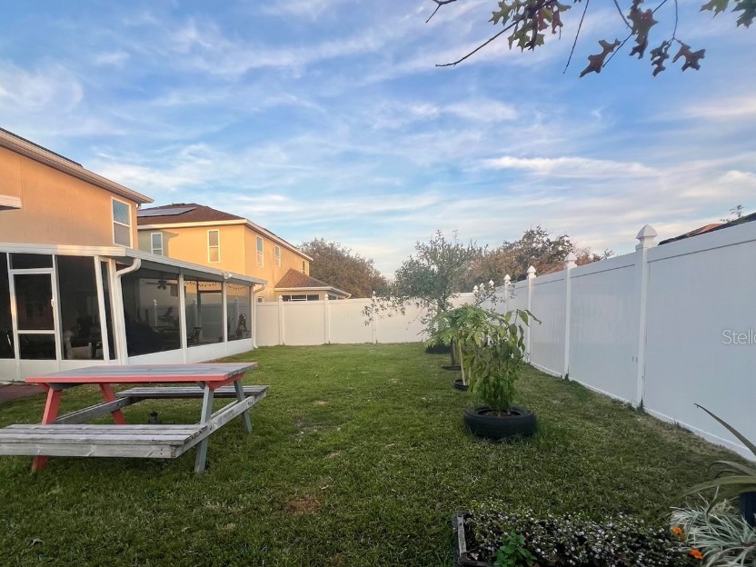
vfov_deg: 77.3
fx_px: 349
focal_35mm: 16
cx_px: 343
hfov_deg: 94.2
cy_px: 336
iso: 32
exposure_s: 1/249
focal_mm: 1.57
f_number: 1.8
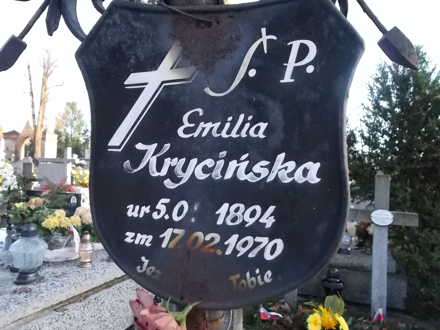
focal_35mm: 26
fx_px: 330
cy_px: 165
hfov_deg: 67.3
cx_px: 220
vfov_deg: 53.1
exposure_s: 1/250
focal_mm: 4.6
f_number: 3.2
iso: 400
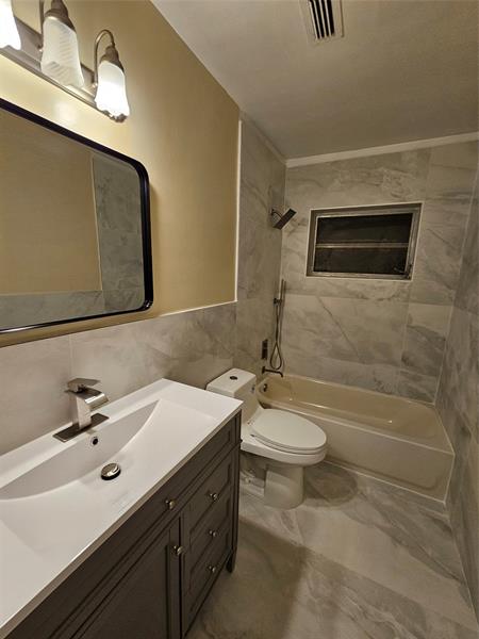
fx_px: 240
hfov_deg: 89.9
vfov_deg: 106.2
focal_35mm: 13
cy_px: 320
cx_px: 240
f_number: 2.2
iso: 200
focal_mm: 2.2
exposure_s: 1/60
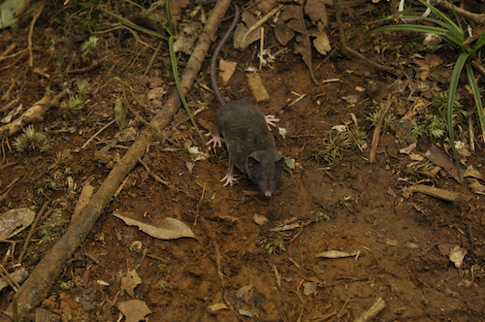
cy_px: 161
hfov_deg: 22.6
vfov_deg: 15.1
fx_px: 1211
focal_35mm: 90
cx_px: 242
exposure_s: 1/320
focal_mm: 60
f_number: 9
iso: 200
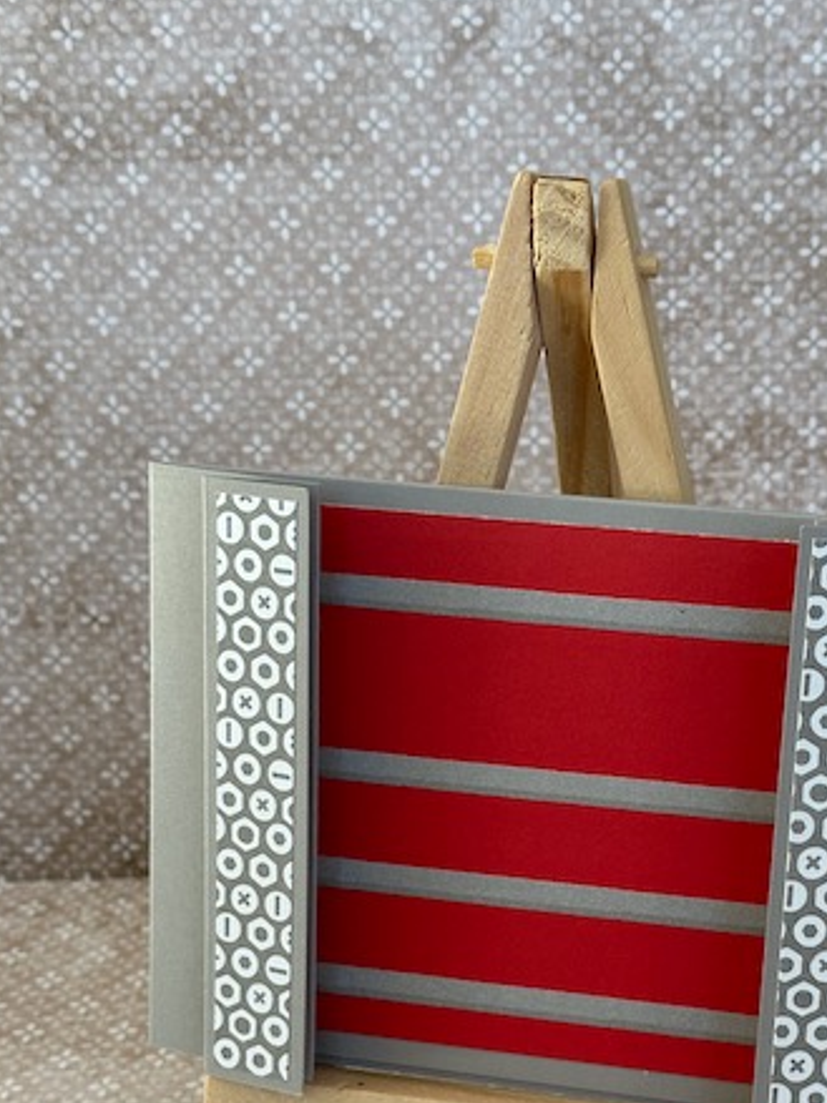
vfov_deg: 27.5
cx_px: 568
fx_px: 2231
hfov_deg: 20.9
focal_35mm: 70
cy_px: 786
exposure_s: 1/121
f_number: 1.78
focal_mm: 6.86
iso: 50
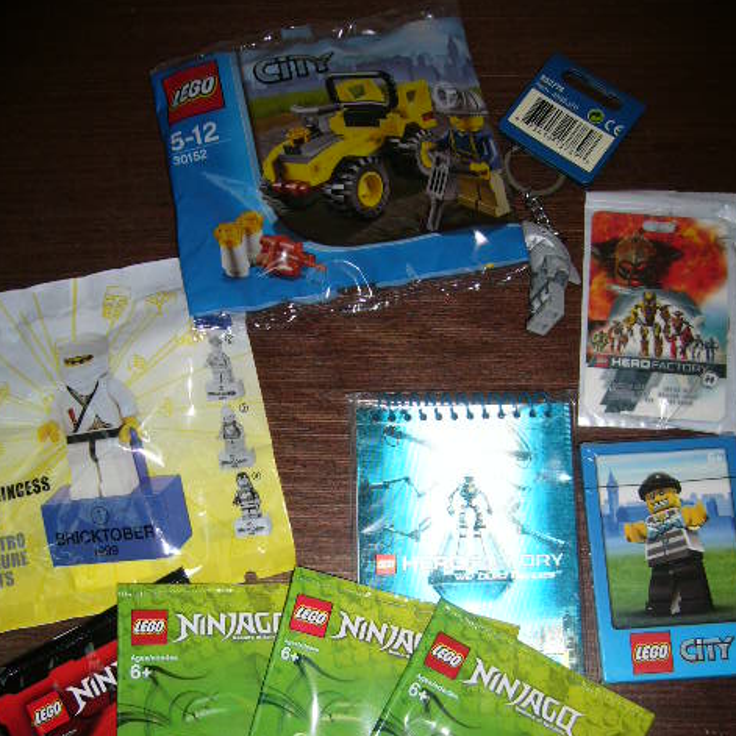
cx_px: 369
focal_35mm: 42
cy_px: 492
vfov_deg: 39.5
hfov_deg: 40.0
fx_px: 1010
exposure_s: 1/60
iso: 80
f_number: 2.8
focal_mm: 5.8
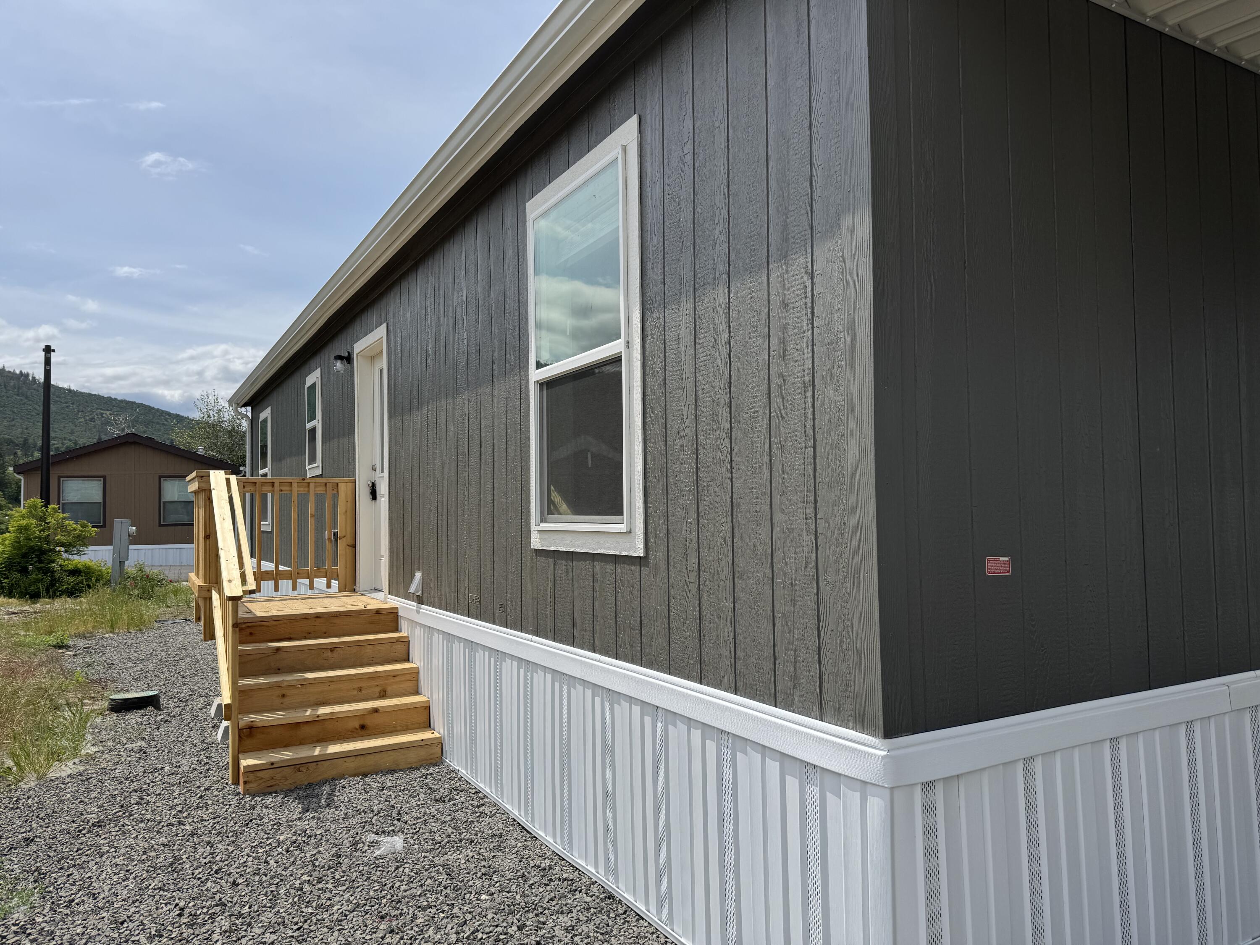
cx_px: 630
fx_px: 874
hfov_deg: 71.6
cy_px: 472
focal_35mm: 24
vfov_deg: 56.8
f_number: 1.78
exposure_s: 1/6410
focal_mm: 6.76
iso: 80
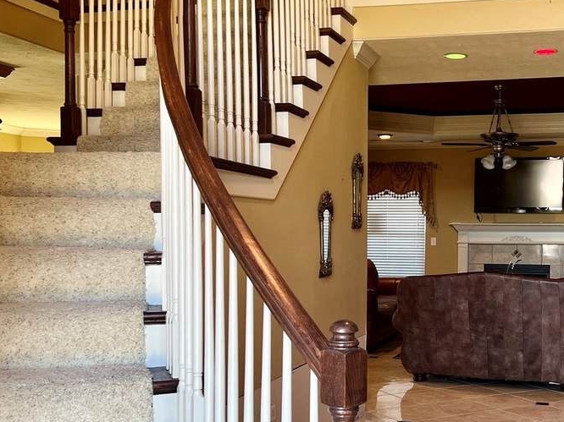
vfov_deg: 29.0
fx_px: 814
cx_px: 390
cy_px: 254
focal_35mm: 50
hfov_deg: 37.7
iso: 80
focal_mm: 5.7
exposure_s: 1/60
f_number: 1.5
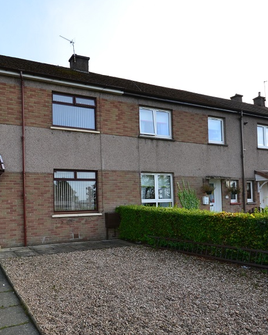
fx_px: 218
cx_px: 45
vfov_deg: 75.0
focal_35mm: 22
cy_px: 171
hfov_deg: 57.3
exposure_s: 1/160
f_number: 10
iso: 400
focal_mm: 10
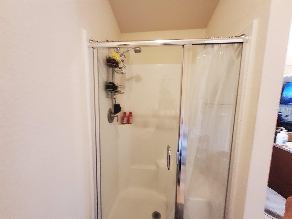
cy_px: 110
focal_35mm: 13
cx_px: 146
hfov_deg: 106.2
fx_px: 110
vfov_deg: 89.9
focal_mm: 1.13
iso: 400
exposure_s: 1/24
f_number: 2.2
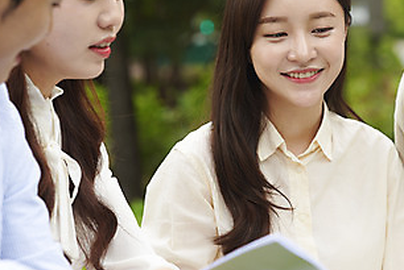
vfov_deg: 6.3
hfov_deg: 9.4
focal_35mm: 219
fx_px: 2461
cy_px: 90
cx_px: 282
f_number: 4.5
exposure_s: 1/100
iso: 320
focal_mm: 112
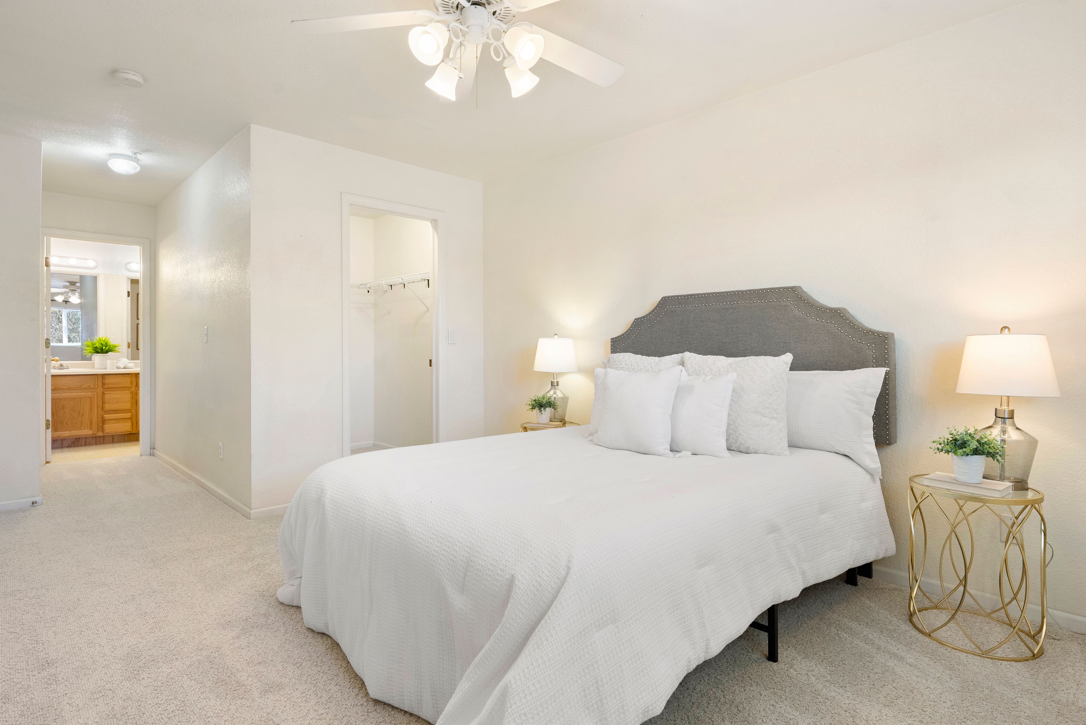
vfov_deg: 64.6
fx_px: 573
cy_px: 362
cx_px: 543
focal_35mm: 19
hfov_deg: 86.9
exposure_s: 1/15
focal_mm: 19
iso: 640
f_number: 8
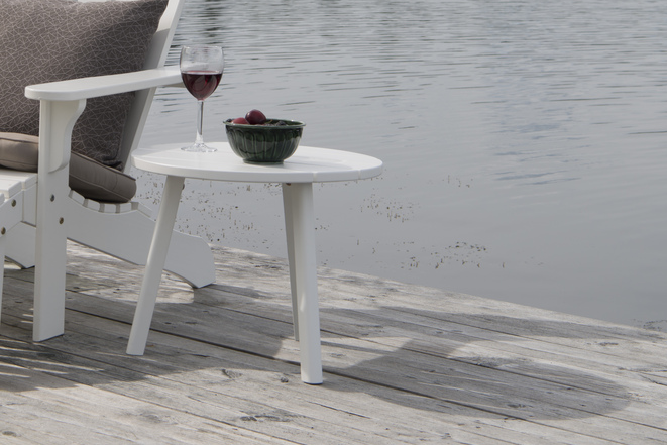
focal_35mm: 118
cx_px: 151
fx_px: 2187
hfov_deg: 17.2
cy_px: 96
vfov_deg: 11.6
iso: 100
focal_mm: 52
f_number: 10
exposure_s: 1/160
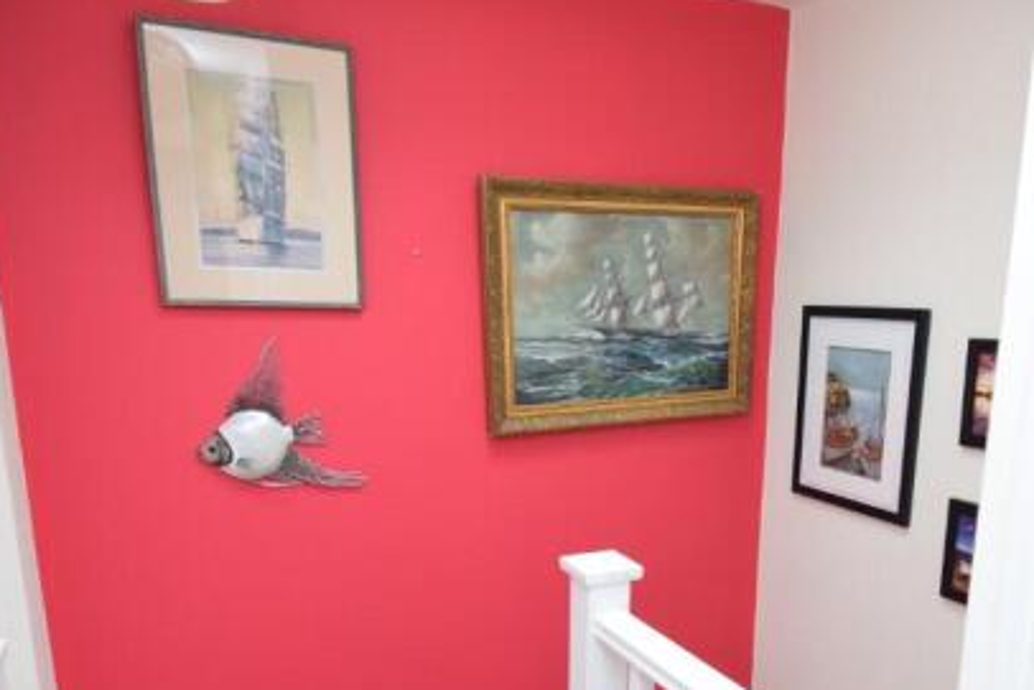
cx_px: 604
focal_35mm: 29
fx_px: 833
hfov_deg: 63.2
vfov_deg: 43.7
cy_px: 505
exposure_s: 1/60
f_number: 4
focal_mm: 12
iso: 800
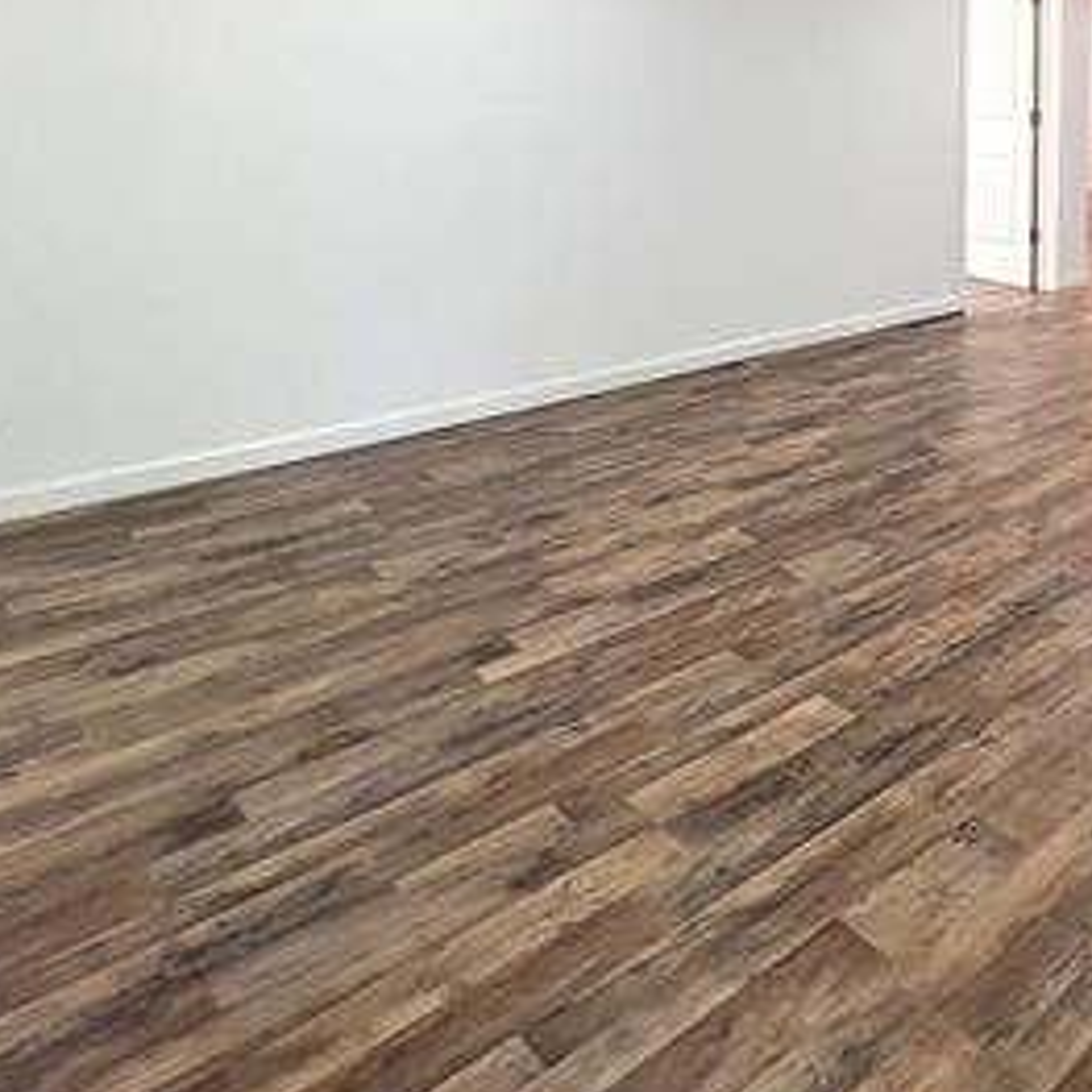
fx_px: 999
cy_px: 154
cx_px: 1042
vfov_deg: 51.9
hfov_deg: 49.1
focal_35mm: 28
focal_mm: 1.57
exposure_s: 1/120
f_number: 1.8
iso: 250
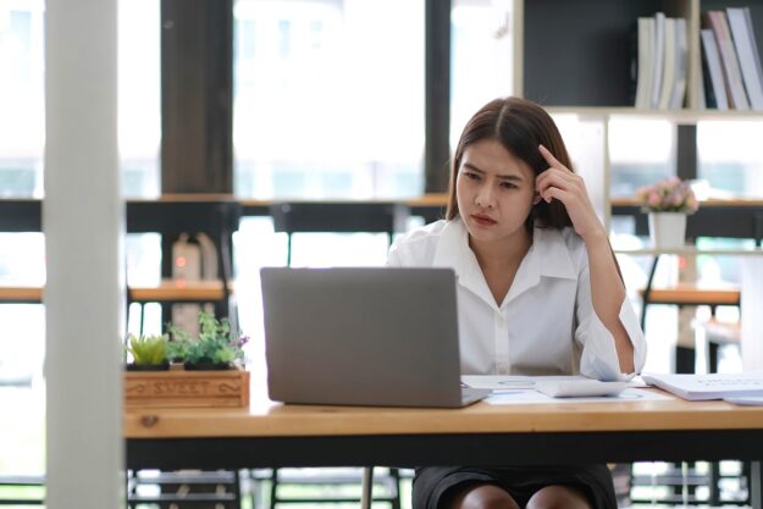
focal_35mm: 84
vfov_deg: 16.3
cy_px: 254
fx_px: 1781
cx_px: 382
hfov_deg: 24.2
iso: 160
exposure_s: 1/150
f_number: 1.2
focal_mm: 56
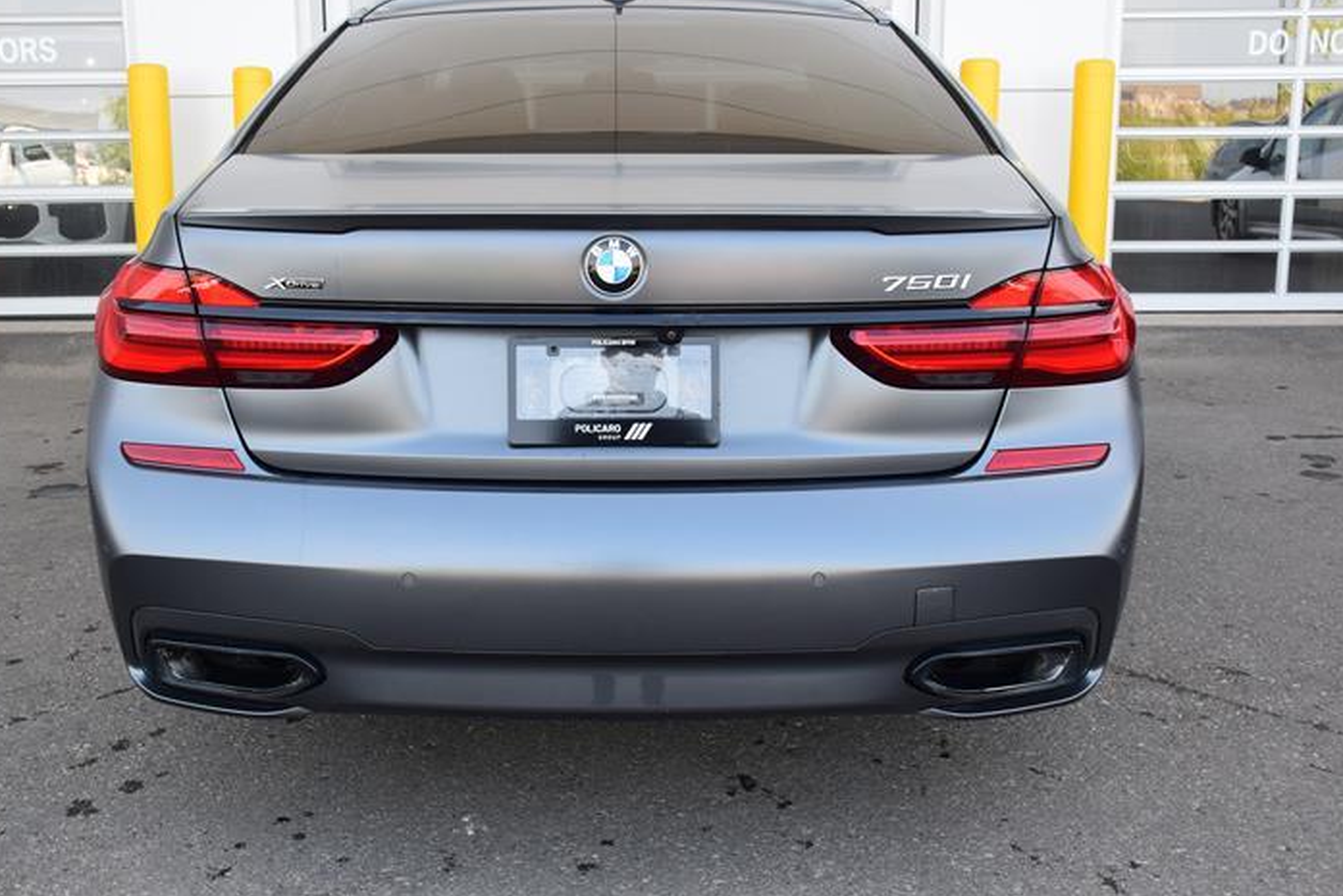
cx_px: 622
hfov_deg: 48.9
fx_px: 1477
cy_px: 427
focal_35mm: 40
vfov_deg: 33.8
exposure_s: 1/100
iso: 400
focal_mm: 23
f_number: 9
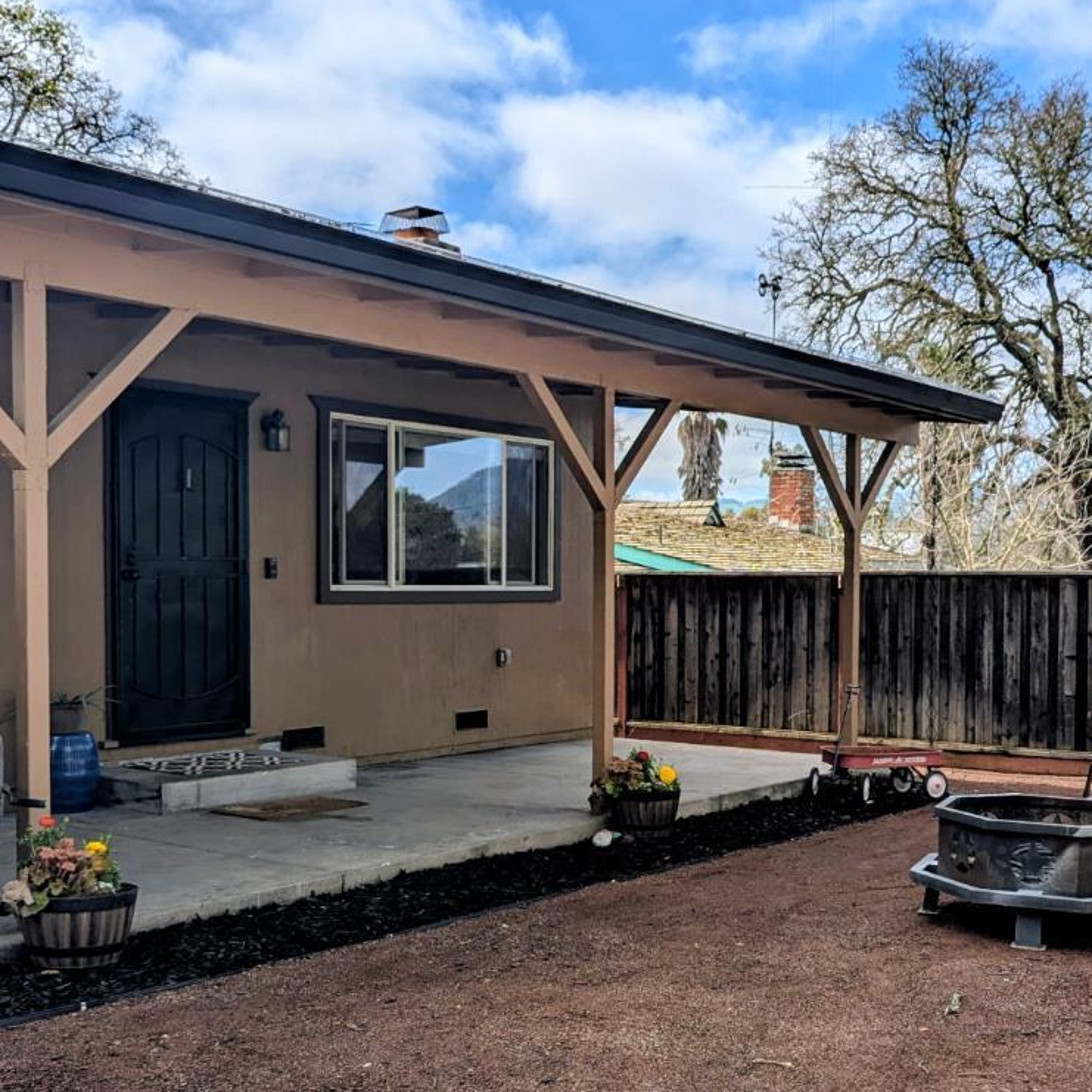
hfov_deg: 38.9
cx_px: 681
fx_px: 1535
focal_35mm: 43
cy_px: 627
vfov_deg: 39.1
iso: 47
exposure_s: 1/4049
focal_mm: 6.81
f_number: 1.85
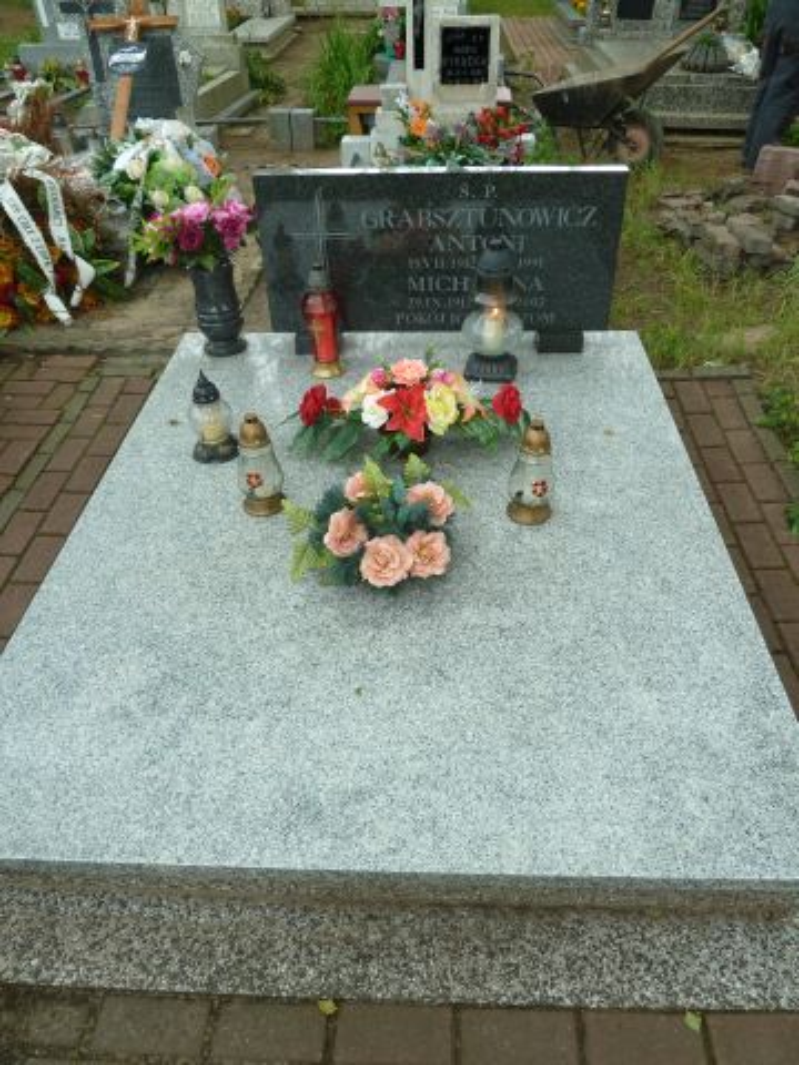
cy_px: 532
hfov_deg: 54.9
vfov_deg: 69.4
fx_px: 769
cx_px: 400
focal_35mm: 25
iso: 100
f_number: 3.3
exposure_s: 1/30
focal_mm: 4.1
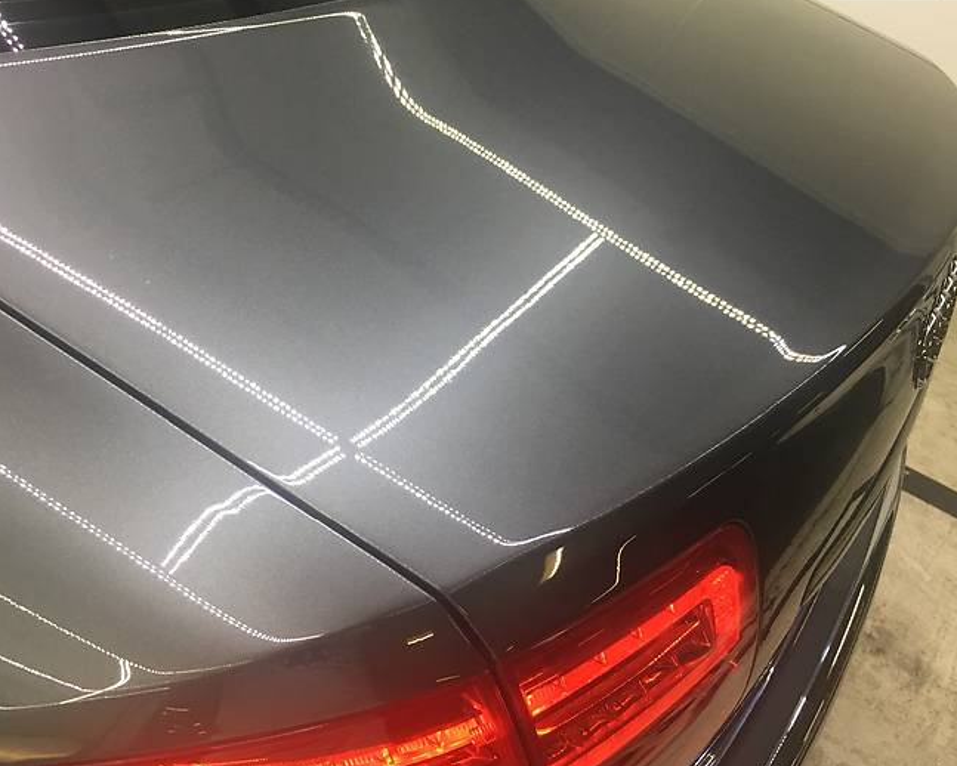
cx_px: 460
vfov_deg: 42.2
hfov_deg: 51.5
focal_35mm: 35
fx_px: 992
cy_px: 362
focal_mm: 4.2
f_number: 2.2
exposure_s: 1/17
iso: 50
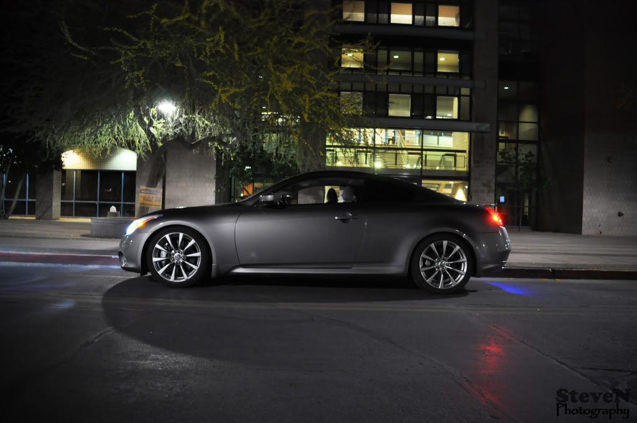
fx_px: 477
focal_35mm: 27
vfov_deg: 47.8
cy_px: 212
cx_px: 318
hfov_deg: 67.4
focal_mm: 18
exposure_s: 1/5
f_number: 3.5
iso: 1000
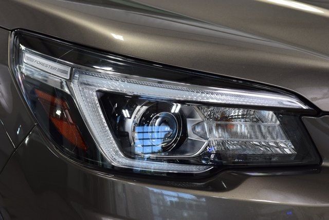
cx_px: 164
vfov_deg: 13.0
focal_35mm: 105
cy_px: 110
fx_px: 960
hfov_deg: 19.5
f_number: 7.1
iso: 560
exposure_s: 1/30
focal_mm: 70
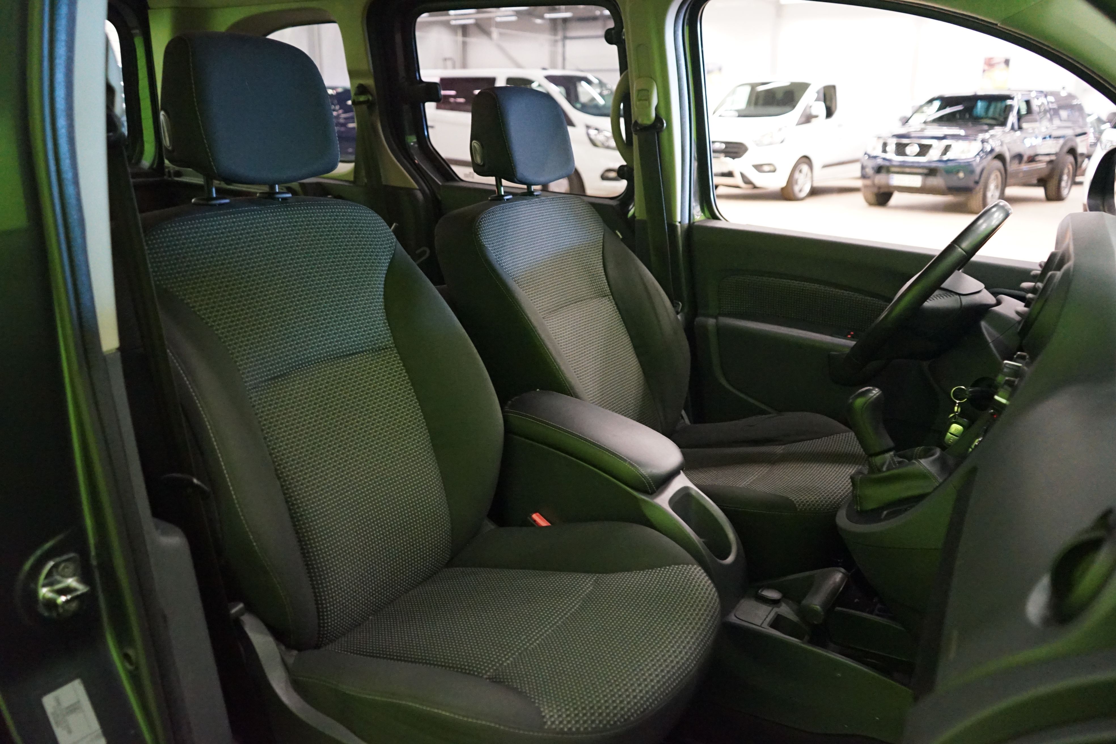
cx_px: 558
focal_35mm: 28
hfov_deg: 65.5
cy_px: 372
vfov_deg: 46.4
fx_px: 868
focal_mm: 28
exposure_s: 1/30
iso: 6400
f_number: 3.5
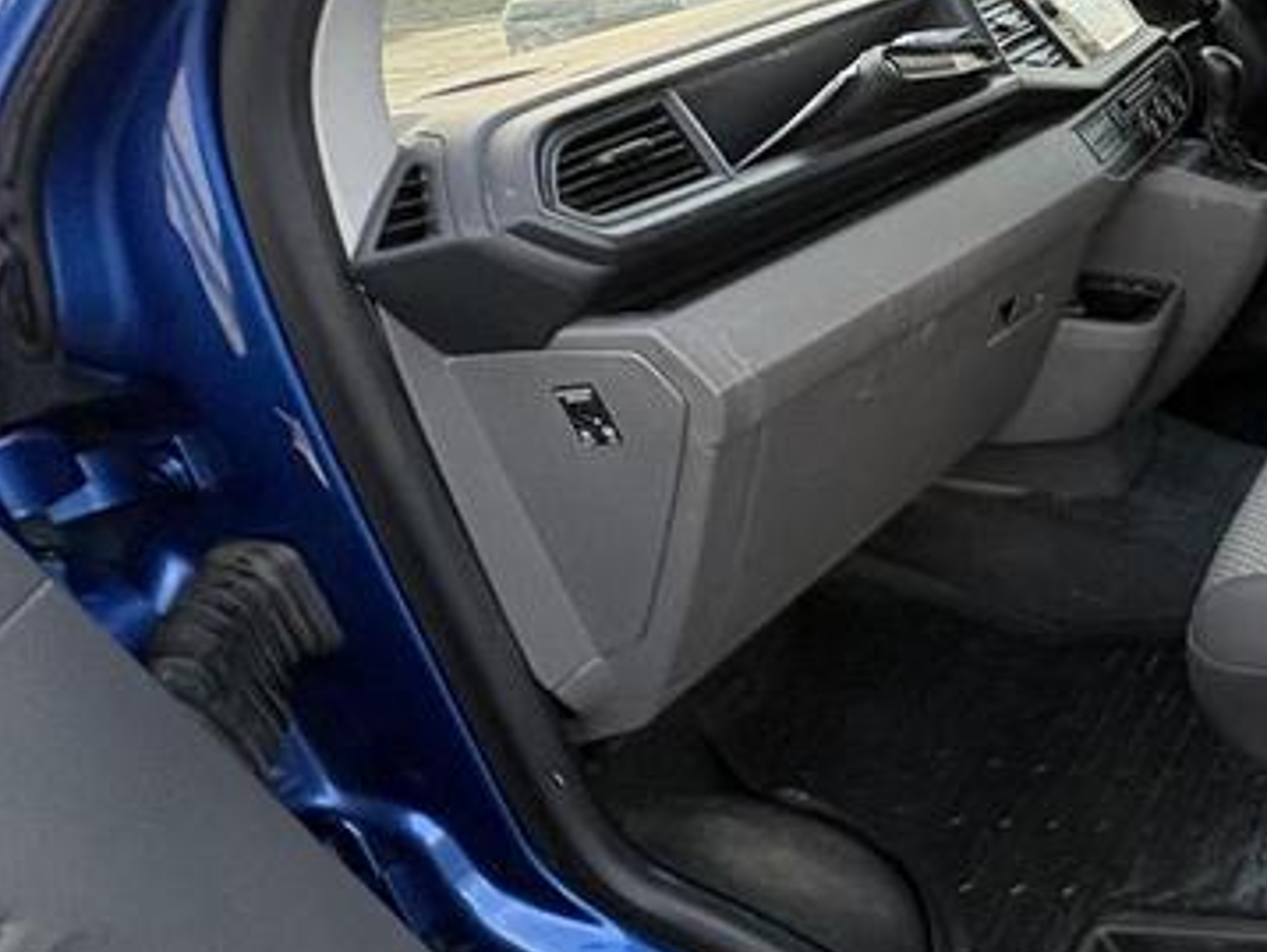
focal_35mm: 35
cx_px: 1582
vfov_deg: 40.1
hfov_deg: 37.2
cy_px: 294
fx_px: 1282
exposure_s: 1/99
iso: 125
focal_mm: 2.22
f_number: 2.2
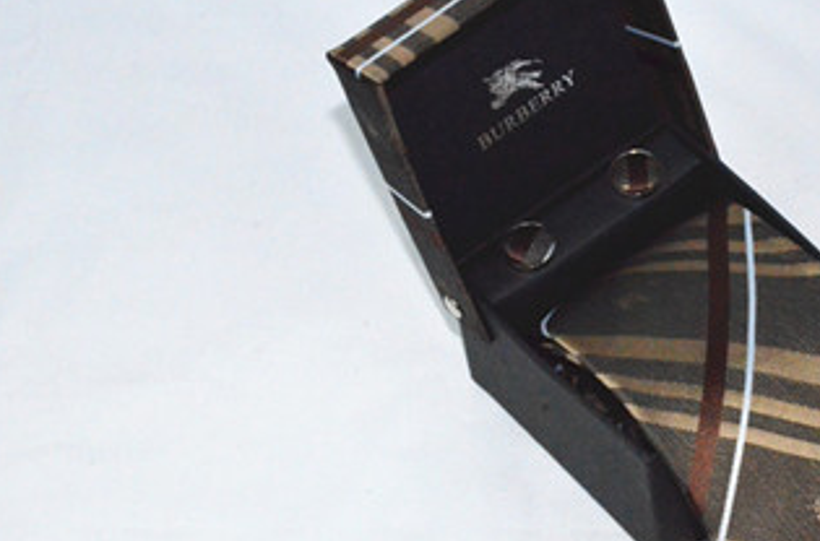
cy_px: 312
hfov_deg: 17.1
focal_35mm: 119
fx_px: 2702
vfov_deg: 11.4
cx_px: 638
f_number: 29
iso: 6400
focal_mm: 50
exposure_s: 1/250
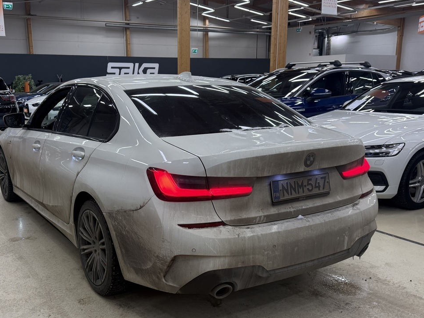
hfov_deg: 51.0
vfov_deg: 39.6
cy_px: 184
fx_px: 441
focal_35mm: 36
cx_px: 168
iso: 100
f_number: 1.78
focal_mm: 6.76
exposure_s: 1/100
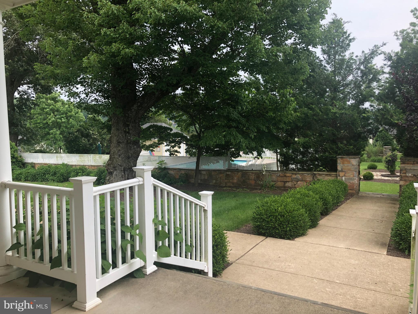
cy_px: 157
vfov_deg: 49.7
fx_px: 338
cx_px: 209
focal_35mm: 28
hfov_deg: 63.4
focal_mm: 4
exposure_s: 1/545
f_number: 1.8
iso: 20
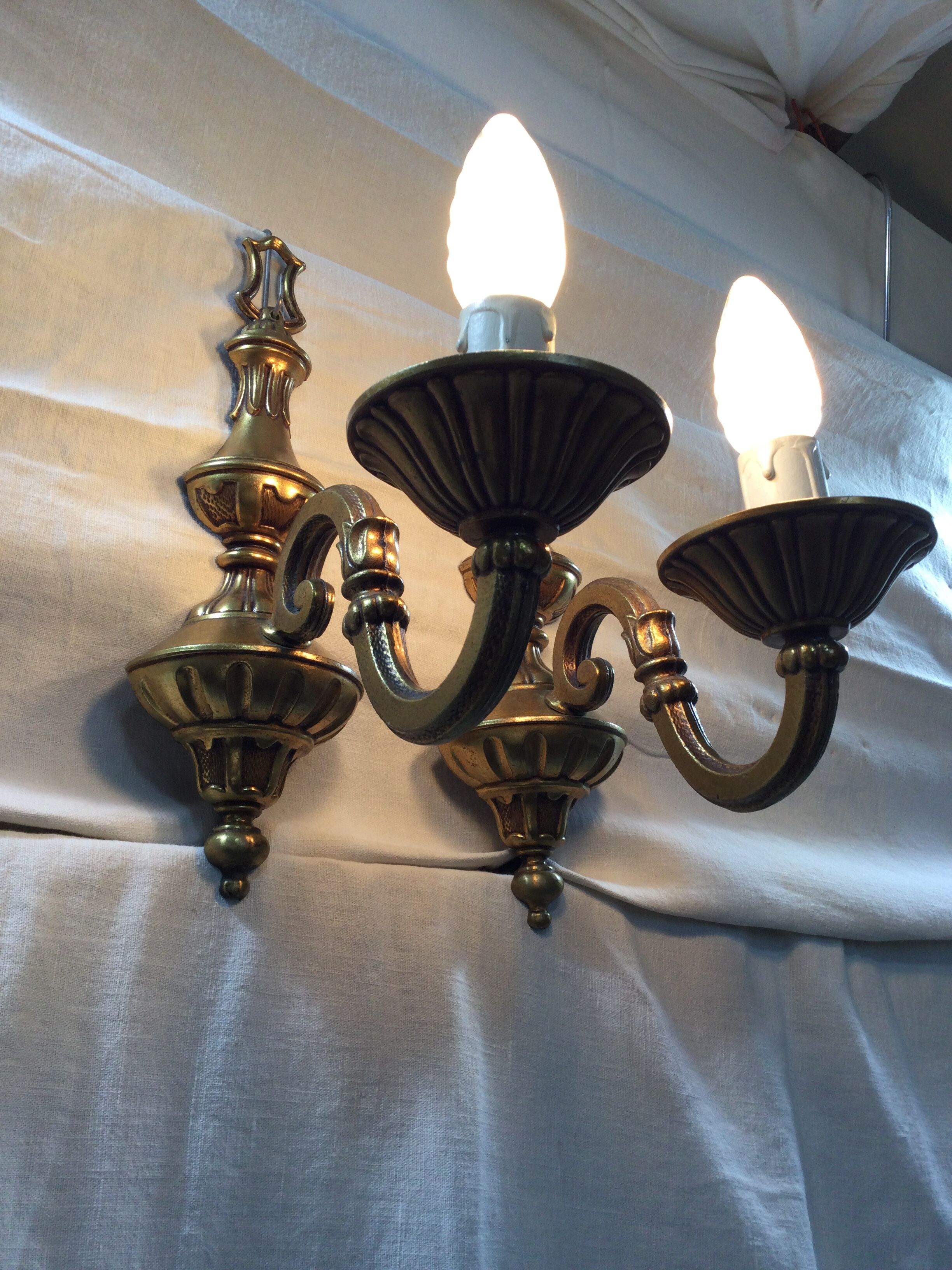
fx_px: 1137
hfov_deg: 45.4
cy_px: 635
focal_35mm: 31
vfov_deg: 58.4
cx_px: 476
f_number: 2.4
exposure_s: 1/100
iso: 40
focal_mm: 3.3
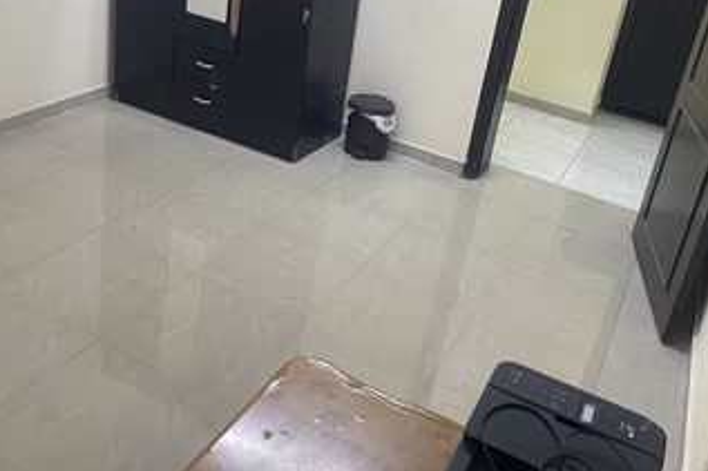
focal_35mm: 39
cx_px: 361
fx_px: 767
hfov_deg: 49.6
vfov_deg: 33.8
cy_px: 144
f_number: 1.6
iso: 125
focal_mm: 4.2
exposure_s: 1/50
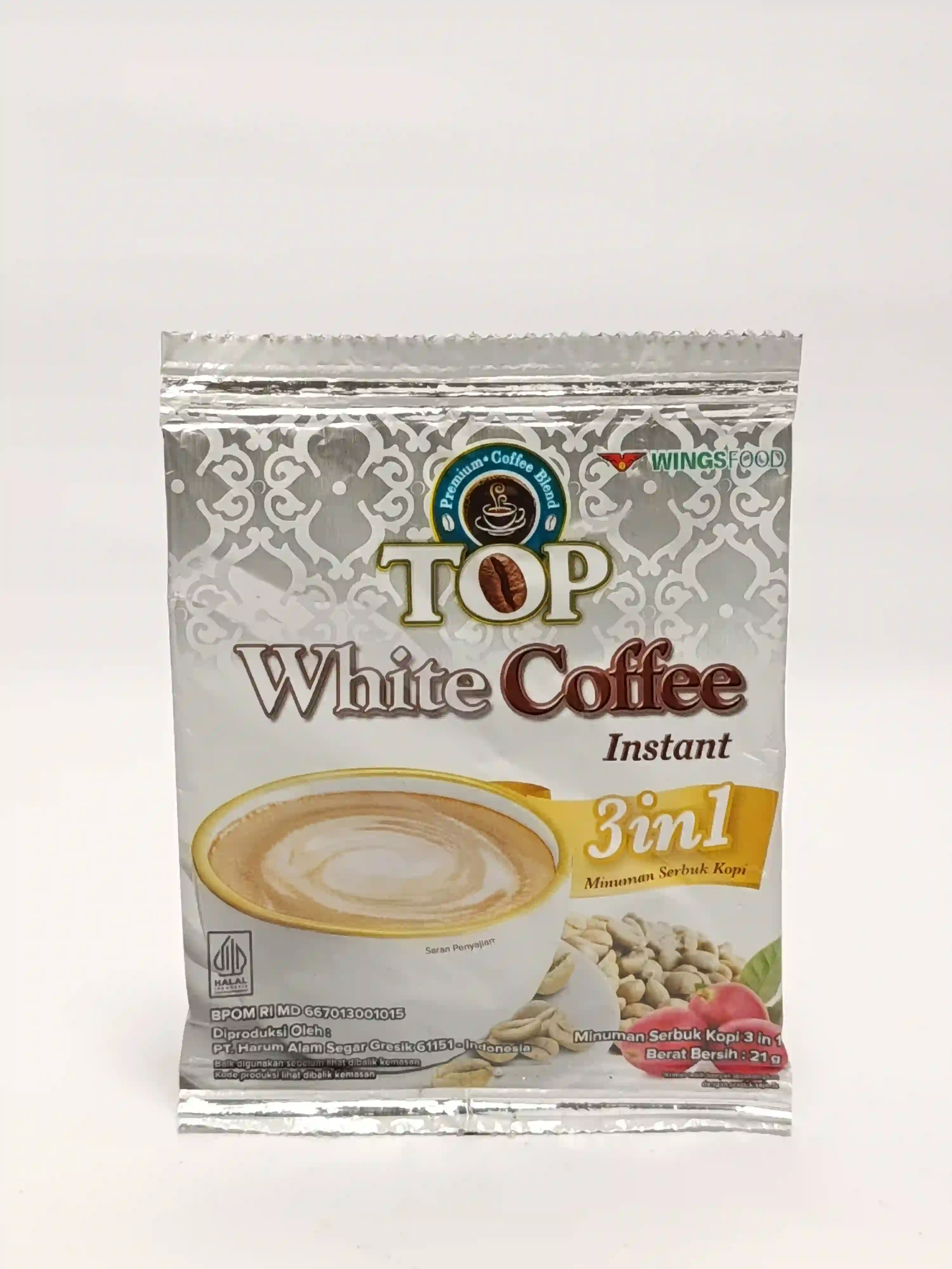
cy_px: 634
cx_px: 476
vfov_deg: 36.8
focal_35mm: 52
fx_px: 1907
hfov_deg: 28.0
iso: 364
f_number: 1.7
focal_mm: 5.24
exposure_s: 1/100
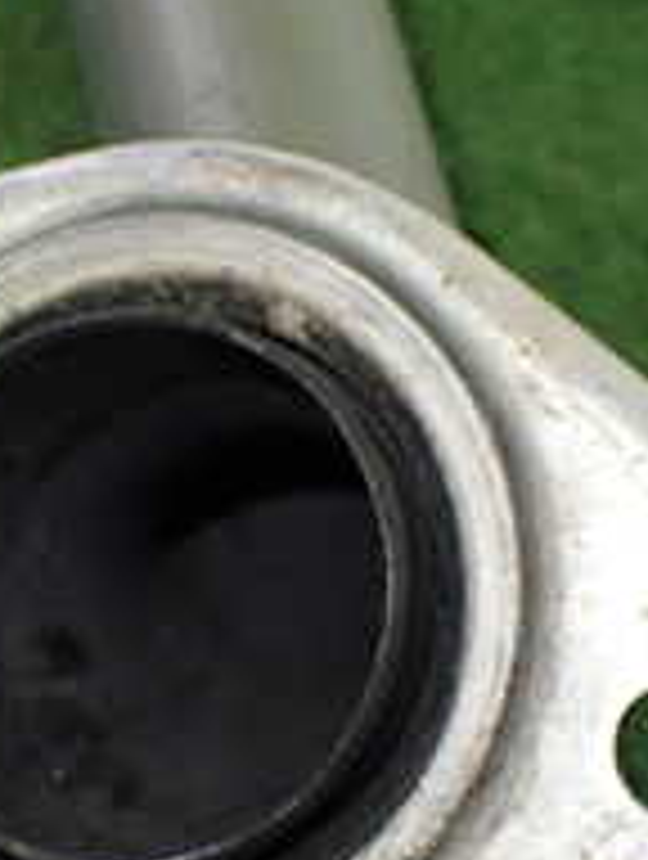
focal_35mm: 94
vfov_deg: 20.7
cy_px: 630
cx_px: 202
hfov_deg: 15.7
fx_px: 2338
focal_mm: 5.4
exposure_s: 1/80
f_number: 2.3
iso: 800
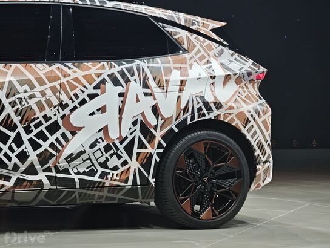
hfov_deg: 19.6
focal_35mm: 100
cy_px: 124
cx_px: 165
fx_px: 955
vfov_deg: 14.8
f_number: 2.6
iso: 500
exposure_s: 1/100
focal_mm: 25.1
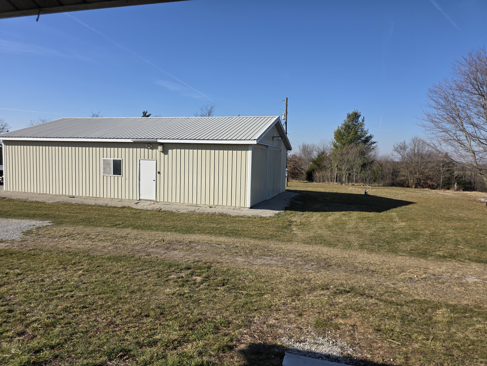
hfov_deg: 73.9
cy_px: 183
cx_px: 244
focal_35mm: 23
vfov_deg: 58.9
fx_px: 324
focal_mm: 6.3
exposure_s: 1/7061
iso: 80
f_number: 1.7
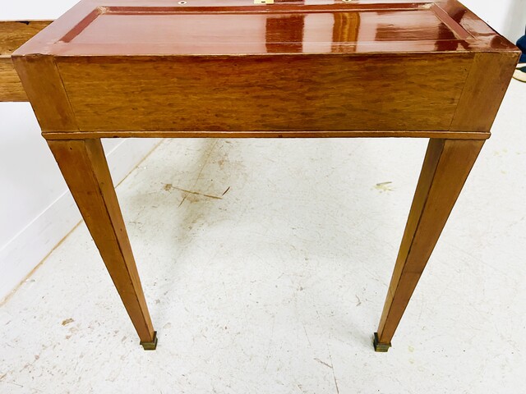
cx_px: 263
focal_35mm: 26
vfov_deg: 53.1
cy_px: 197
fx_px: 395
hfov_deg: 67.3
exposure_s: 1/60
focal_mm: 5.7
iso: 500
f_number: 1.5
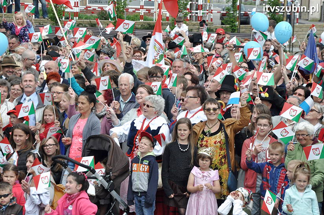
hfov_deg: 12.7
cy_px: 105
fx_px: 1452
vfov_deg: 8.5
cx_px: 161
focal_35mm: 162
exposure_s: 1/2000
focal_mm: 105
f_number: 9
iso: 1250
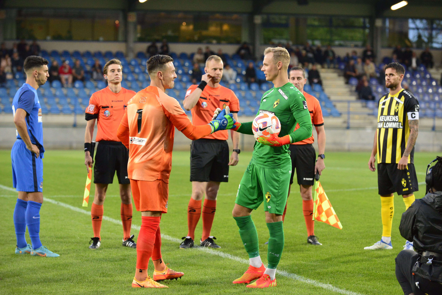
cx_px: 221
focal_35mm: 140
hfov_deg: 14.6
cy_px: 148
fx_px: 1719
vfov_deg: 9.8
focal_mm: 140
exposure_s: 1/1250
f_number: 4.5
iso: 6400
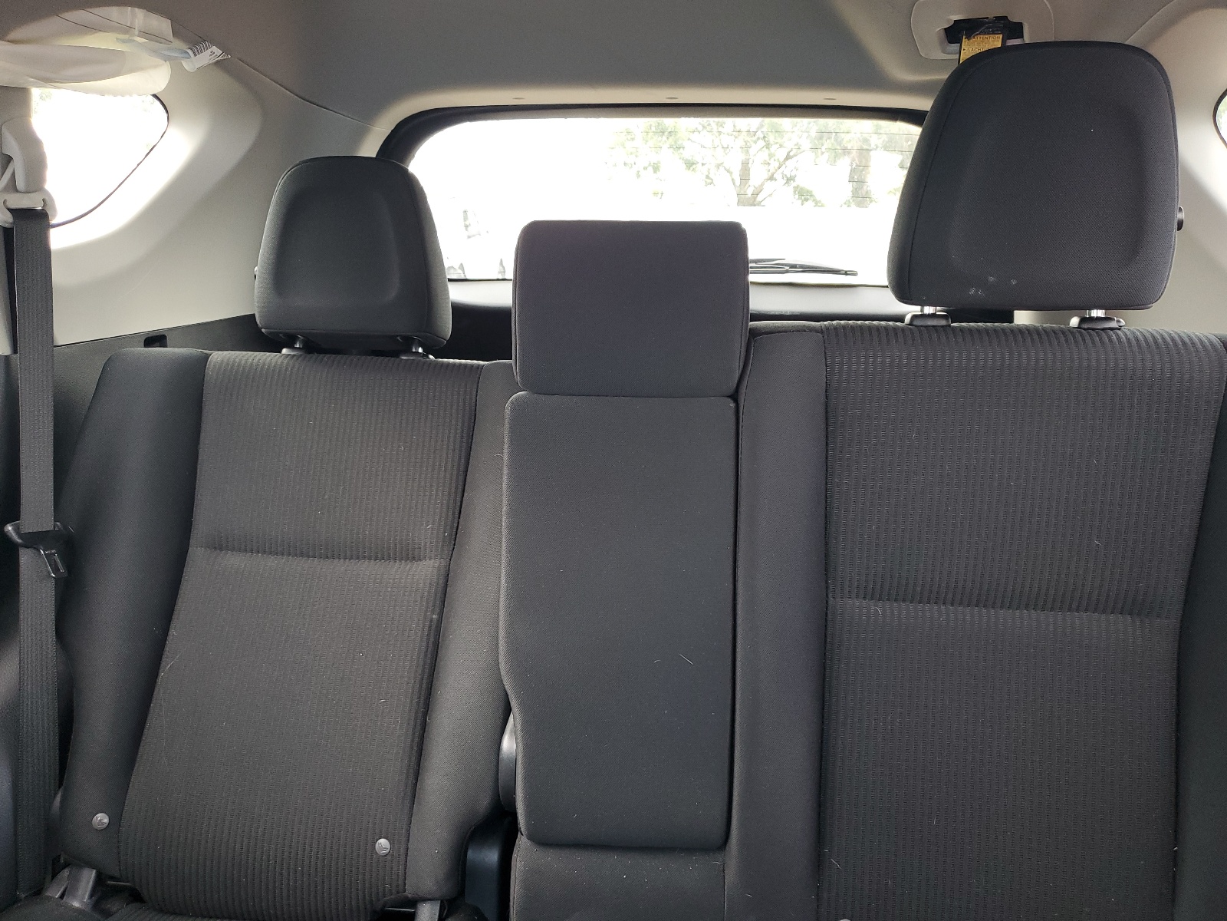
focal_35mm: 26
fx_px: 922
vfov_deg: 53.1
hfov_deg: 67.3
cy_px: 460
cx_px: 614
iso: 101
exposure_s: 1/60.2
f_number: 1.5
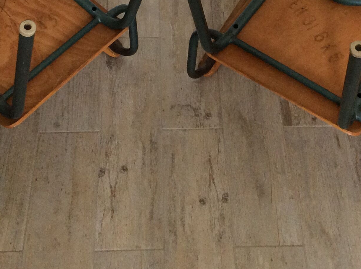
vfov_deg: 20.7
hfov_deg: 28.6
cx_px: 165
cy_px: -14
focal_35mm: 68
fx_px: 708
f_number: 2.4
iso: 125
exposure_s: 1/25
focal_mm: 3.3
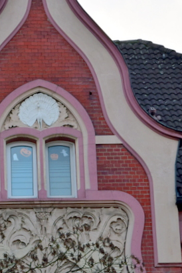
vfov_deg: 8.8
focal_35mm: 234
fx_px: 1771
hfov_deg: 5.9
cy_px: 135
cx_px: 43
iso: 400
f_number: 9
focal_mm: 80
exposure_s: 1/125
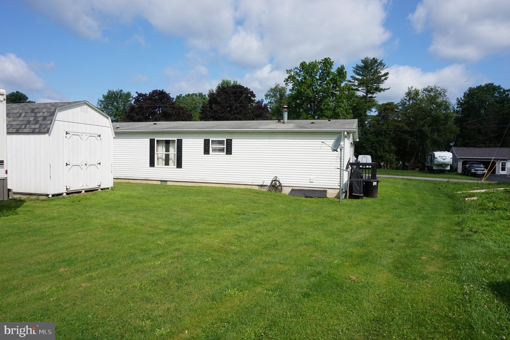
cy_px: 170
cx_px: 255
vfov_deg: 53.1
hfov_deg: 73.8
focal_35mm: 24
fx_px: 340
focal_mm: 16
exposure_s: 1/100
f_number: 14
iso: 100
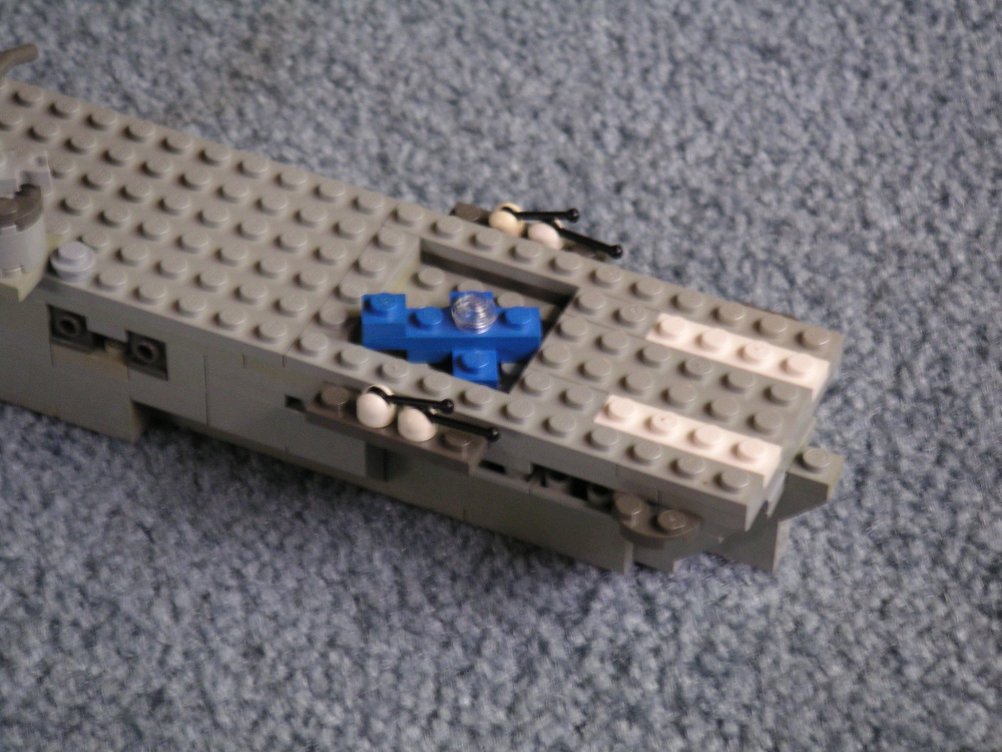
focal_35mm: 111
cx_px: 501
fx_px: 3213
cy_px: 376
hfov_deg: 17.7
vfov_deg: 13.3
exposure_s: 1/10
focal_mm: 17.1
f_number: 3.6
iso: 100
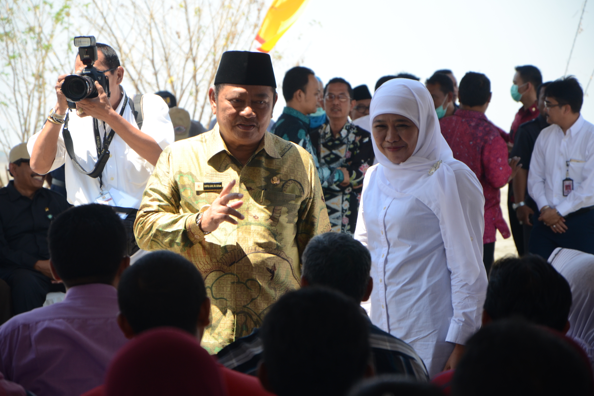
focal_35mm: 159
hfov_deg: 13.0
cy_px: 198
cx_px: 297
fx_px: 2615
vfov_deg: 8.7
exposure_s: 1/400
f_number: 5.6
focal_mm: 105
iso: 400
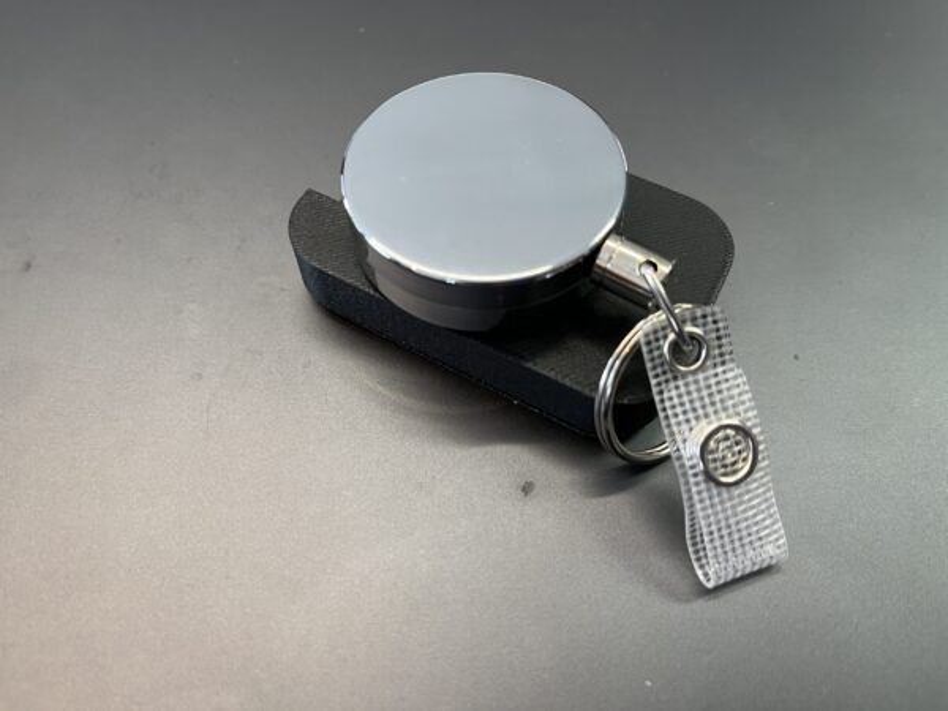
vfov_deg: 53.1
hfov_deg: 67.3
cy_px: 356
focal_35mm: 26
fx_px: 712
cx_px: 474
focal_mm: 5.1
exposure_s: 1/50
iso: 80
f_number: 1.6
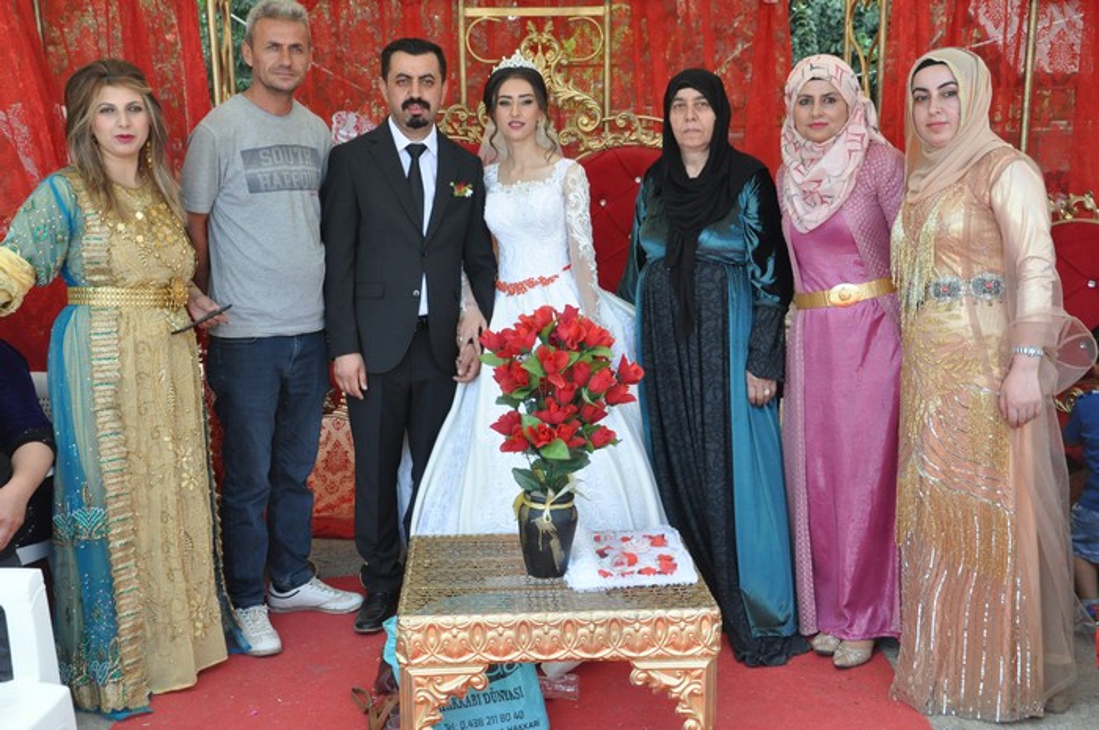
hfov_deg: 43.6
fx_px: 1372
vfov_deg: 29.8
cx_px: 550
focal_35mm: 45
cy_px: 365
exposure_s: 1/320
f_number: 9
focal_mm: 30
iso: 1250
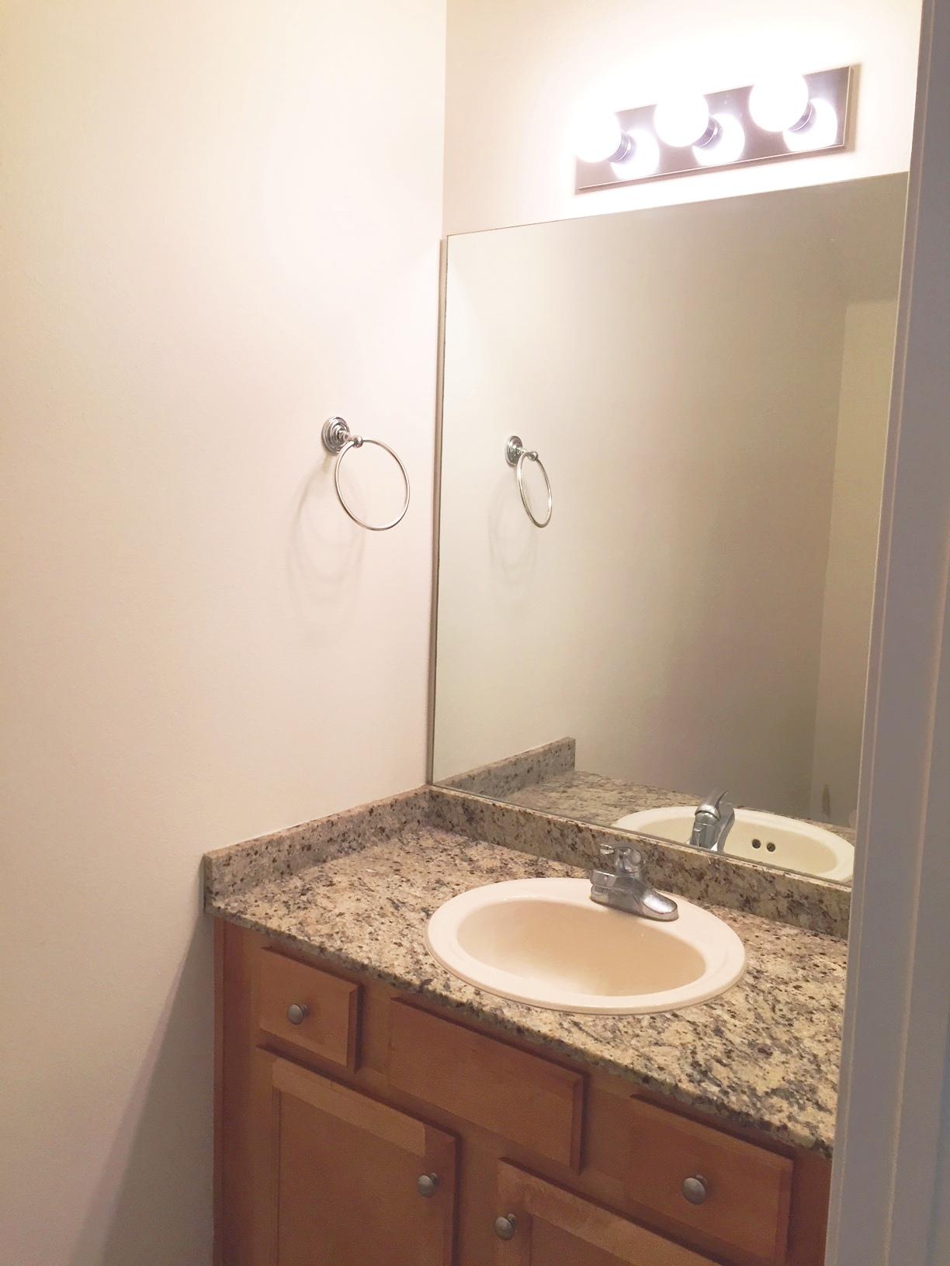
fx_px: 1061
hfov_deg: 48.2
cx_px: 475
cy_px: 633
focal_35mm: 29
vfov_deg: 61.7
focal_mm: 4.15
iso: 32
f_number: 2.2
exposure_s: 1/40
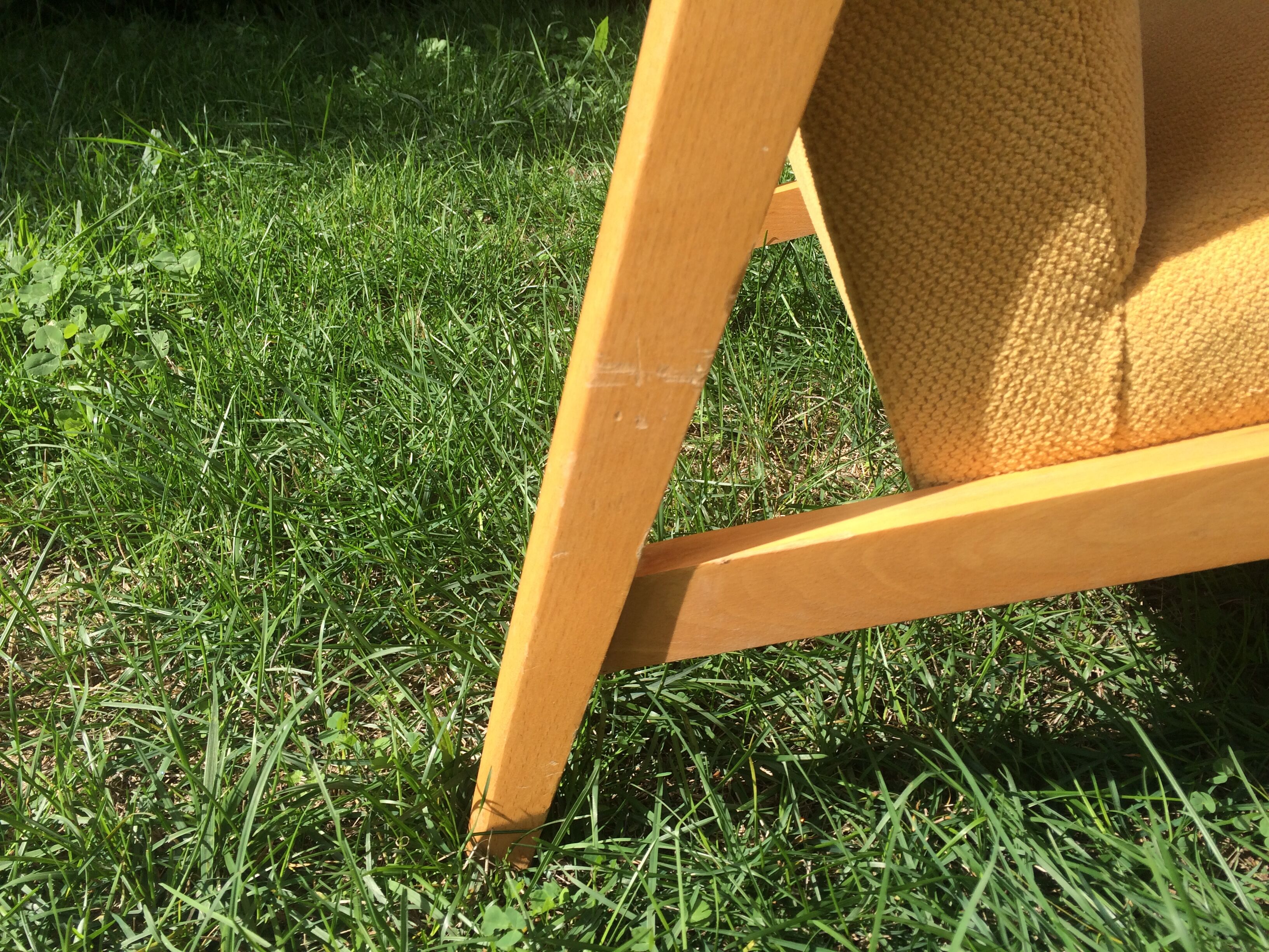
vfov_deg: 48.2
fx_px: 1063
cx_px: 634
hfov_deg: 61.7
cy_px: 476
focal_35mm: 29
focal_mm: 4.15
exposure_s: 1/1001
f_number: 2.2
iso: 32
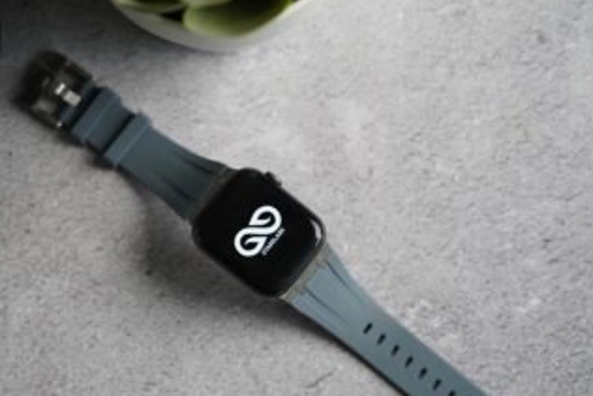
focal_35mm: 86
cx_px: 255
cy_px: 226
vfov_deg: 15.9
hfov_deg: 23.6
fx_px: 1417
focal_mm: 68
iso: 1250
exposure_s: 1/160
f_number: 4
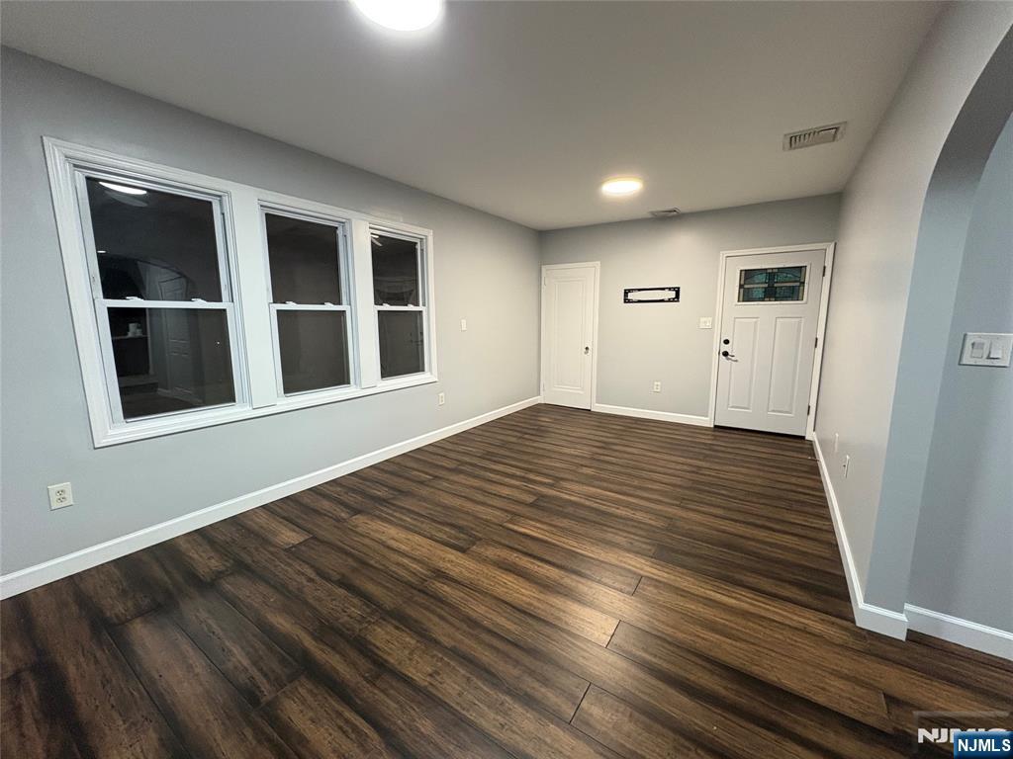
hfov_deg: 102.1
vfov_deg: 85.7
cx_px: 506
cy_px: 380
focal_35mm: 14
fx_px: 410
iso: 320
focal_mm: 2.22
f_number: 2.2
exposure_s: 1/60
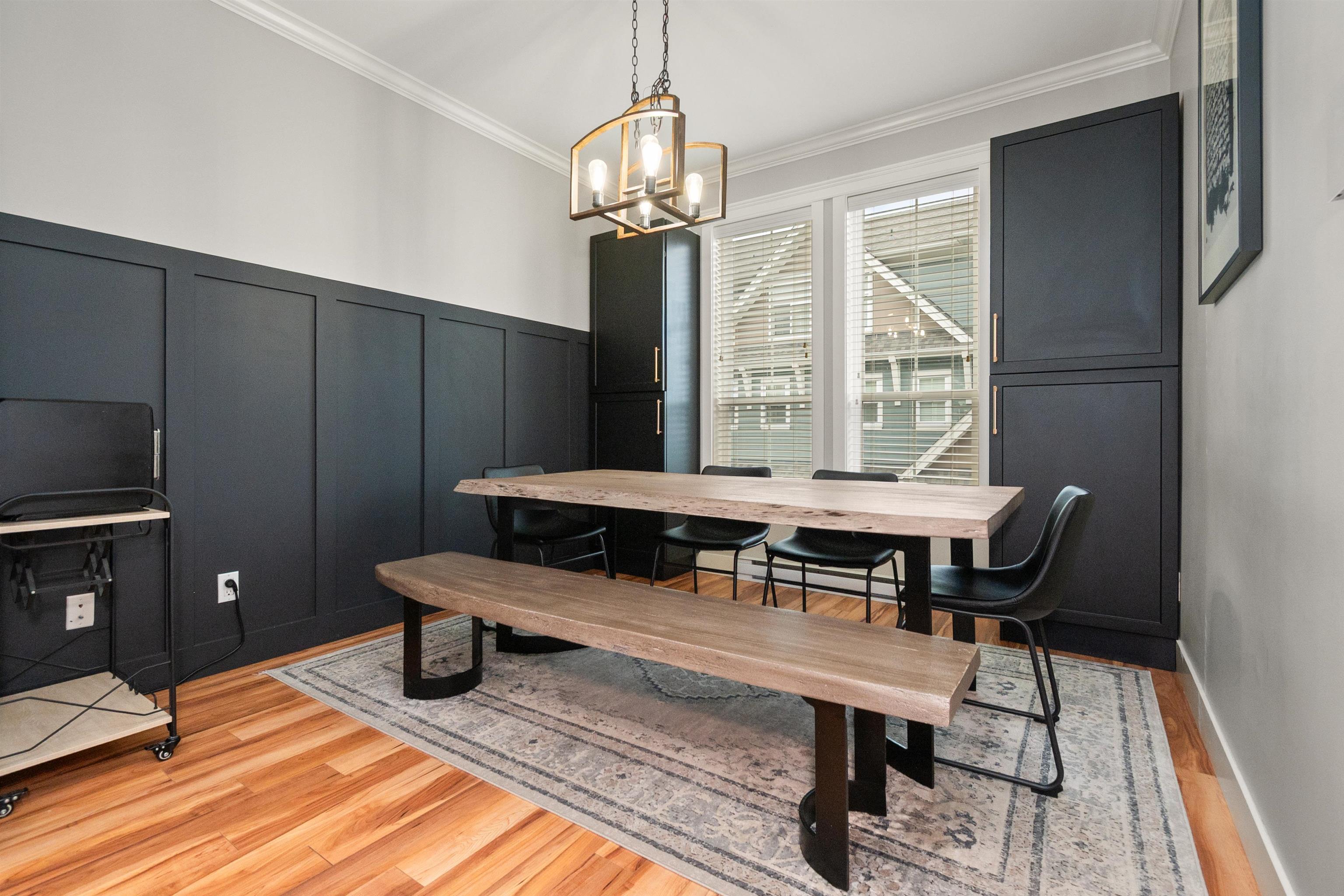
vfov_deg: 77.3
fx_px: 560
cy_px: 448
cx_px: 672
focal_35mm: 15
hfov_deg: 100.4
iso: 320
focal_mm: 10
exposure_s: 1/60
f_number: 7.1
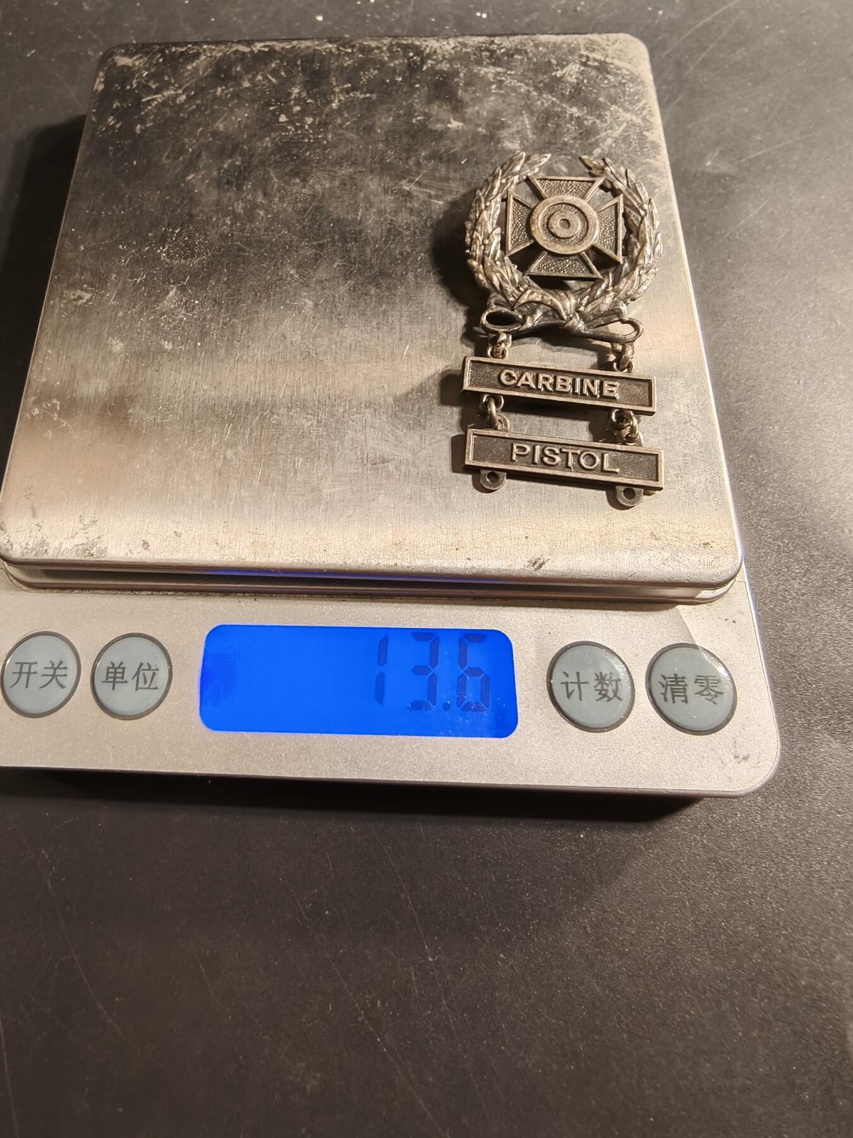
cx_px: 426
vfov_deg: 73.9
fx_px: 756
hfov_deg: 58.9
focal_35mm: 23
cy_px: 569
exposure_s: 1/50.5
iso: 160
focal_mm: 2.32
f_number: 2
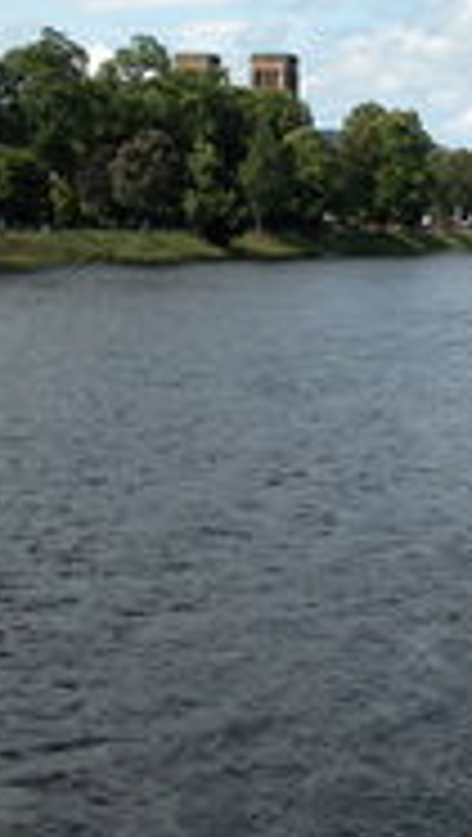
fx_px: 1820
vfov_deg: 25.6
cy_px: 234
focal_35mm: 82
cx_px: 432
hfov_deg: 14.6
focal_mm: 8.9
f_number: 6.3
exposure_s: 1/314
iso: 100
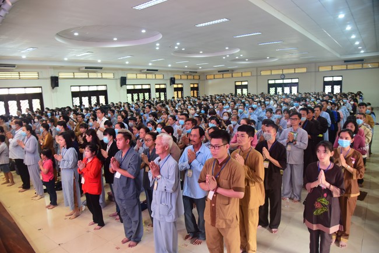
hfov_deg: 73.7
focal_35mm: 24
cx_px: 190
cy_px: 126
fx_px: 253
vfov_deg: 53.2
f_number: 4.5
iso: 1250
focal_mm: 24
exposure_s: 1/30
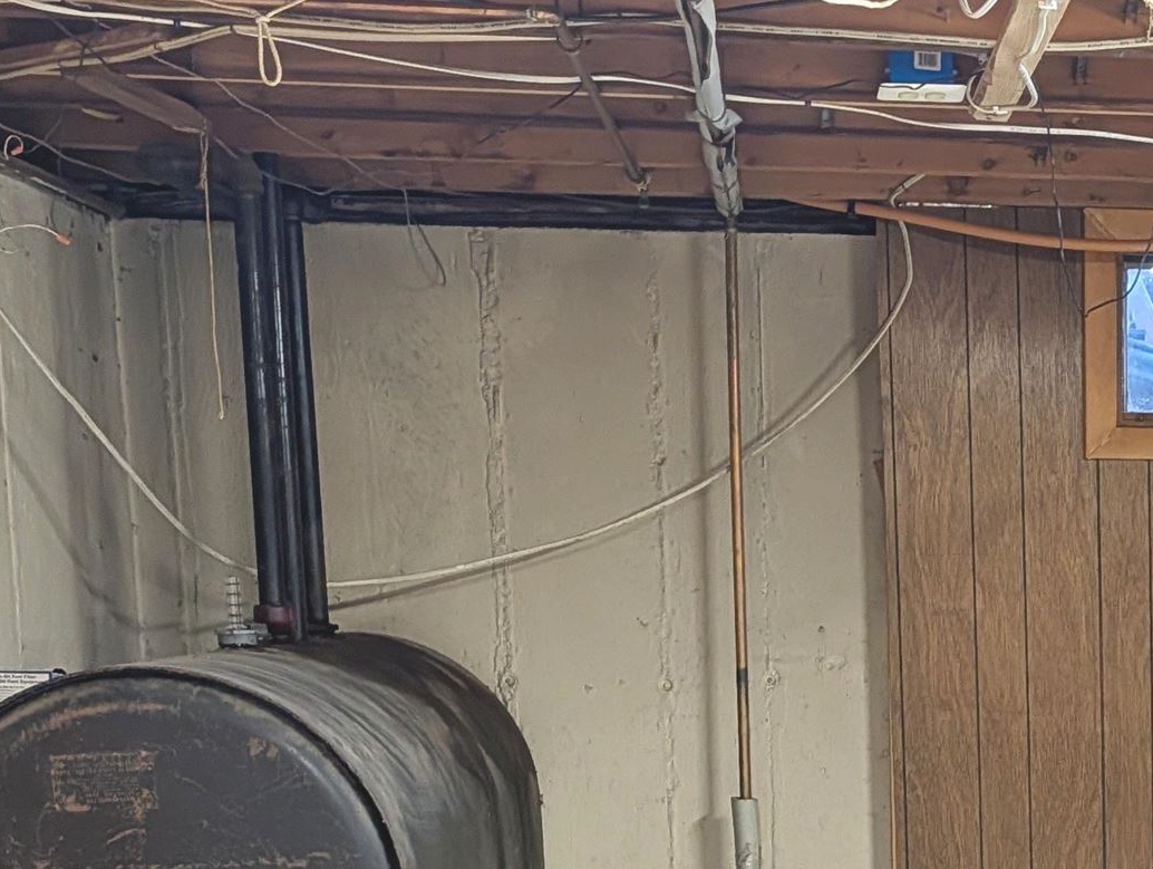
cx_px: 1257
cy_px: 911
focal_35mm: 71
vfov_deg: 20.0
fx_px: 2369
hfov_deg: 25.4
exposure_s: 1/120
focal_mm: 6.9
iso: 352
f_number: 1.68
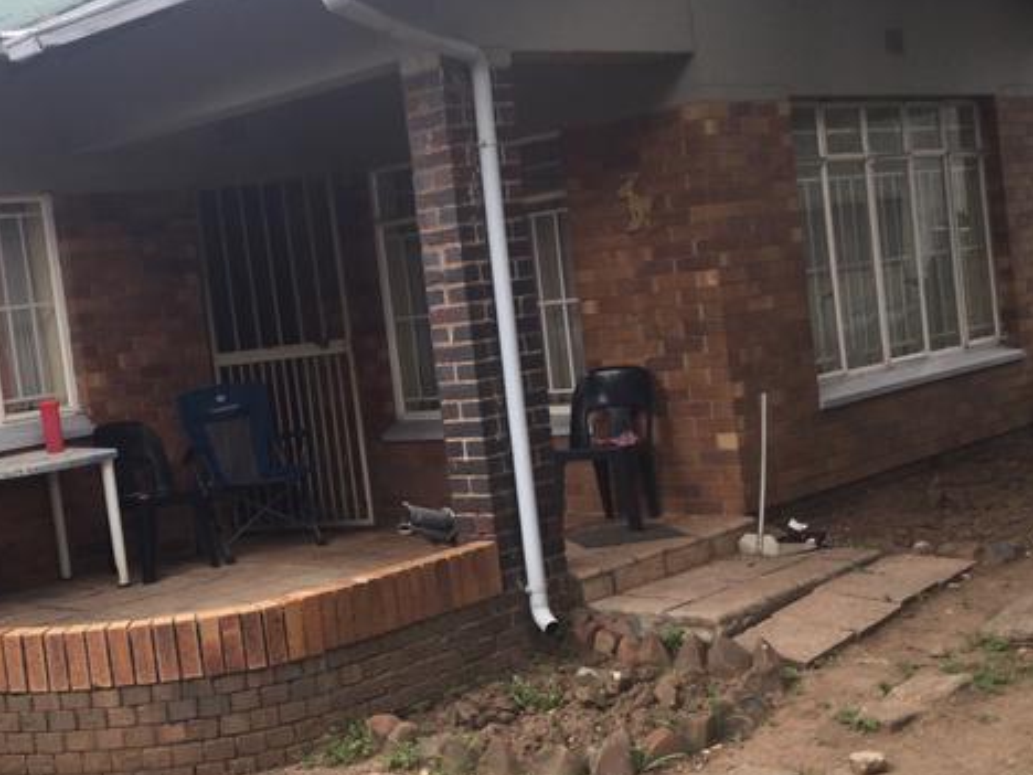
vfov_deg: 27.5
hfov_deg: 35.2
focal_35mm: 53
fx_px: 1582
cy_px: 393
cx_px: 232
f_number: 2.4
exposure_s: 1/115
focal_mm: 3.3
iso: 25
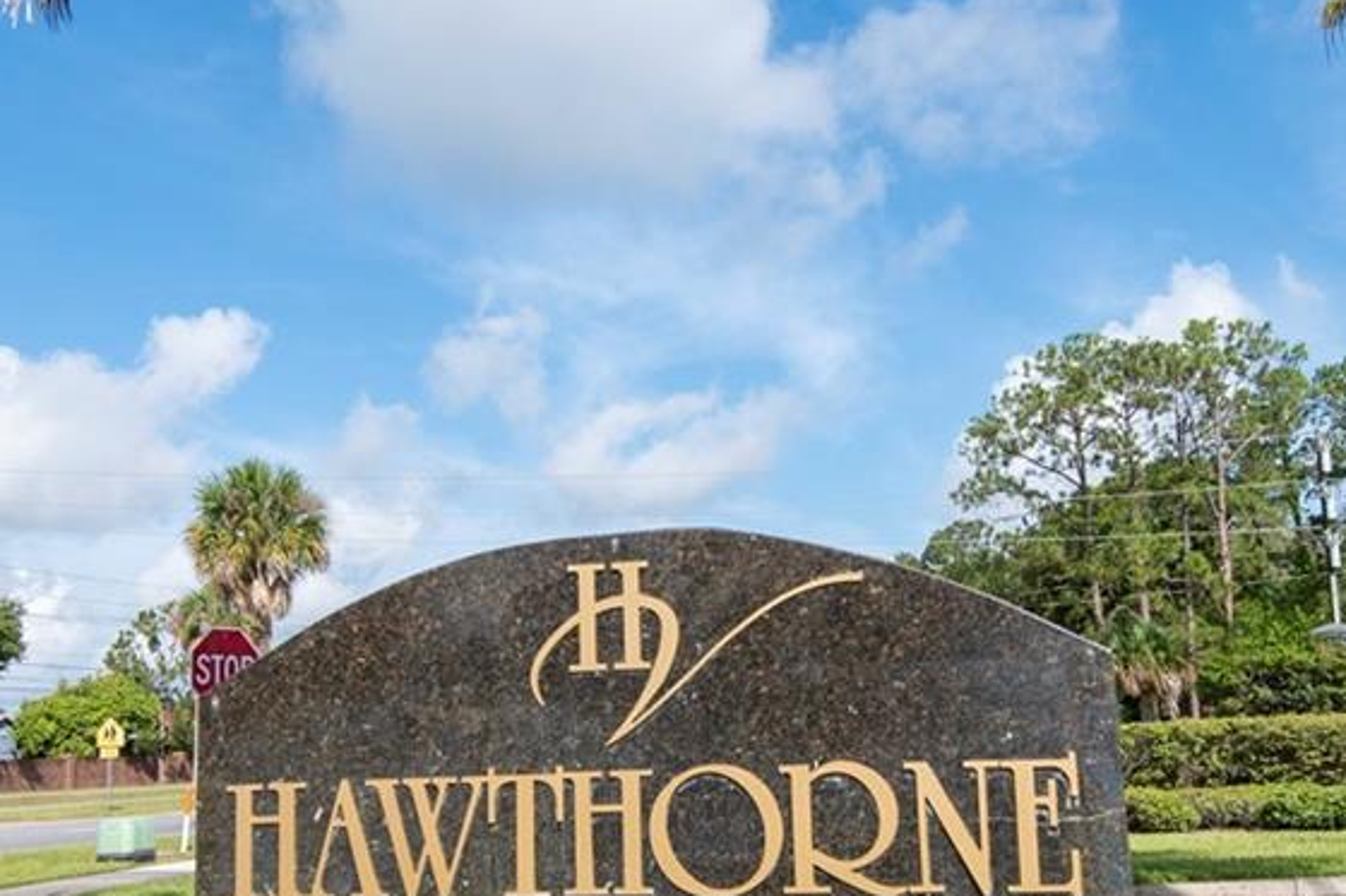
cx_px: 711
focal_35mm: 40
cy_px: 465
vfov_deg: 33.4
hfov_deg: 48.4
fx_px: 1495
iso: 500
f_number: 10
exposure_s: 1/800
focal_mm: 14
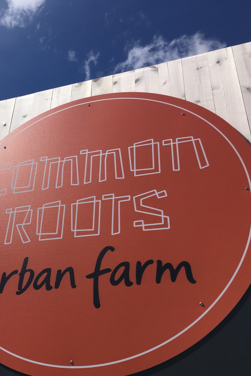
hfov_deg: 31.3
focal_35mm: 41
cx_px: 32
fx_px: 429
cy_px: 191
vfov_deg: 47.4
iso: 25
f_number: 2.2
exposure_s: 1/4808
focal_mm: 4.15
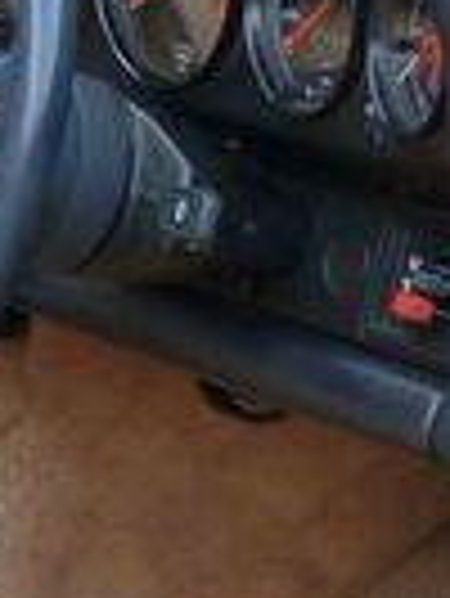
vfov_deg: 8.6
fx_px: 3894
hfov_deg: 6.6
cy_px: 877
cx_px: 184
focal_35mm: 225
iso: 200
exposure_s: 1/60
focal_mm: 7
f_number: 3.1
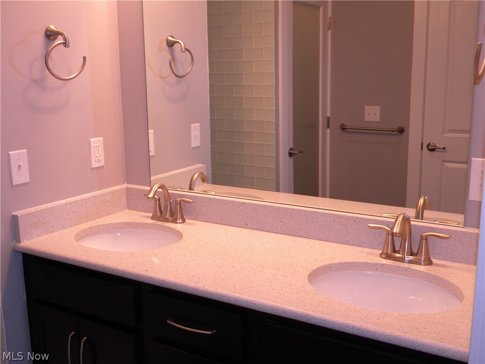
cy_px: 182
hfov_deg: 51.4
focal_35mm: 36
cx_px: 242
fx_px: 504
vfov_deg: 39.7
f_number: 3.7
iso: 162
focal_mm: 6.4
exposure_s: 1/50
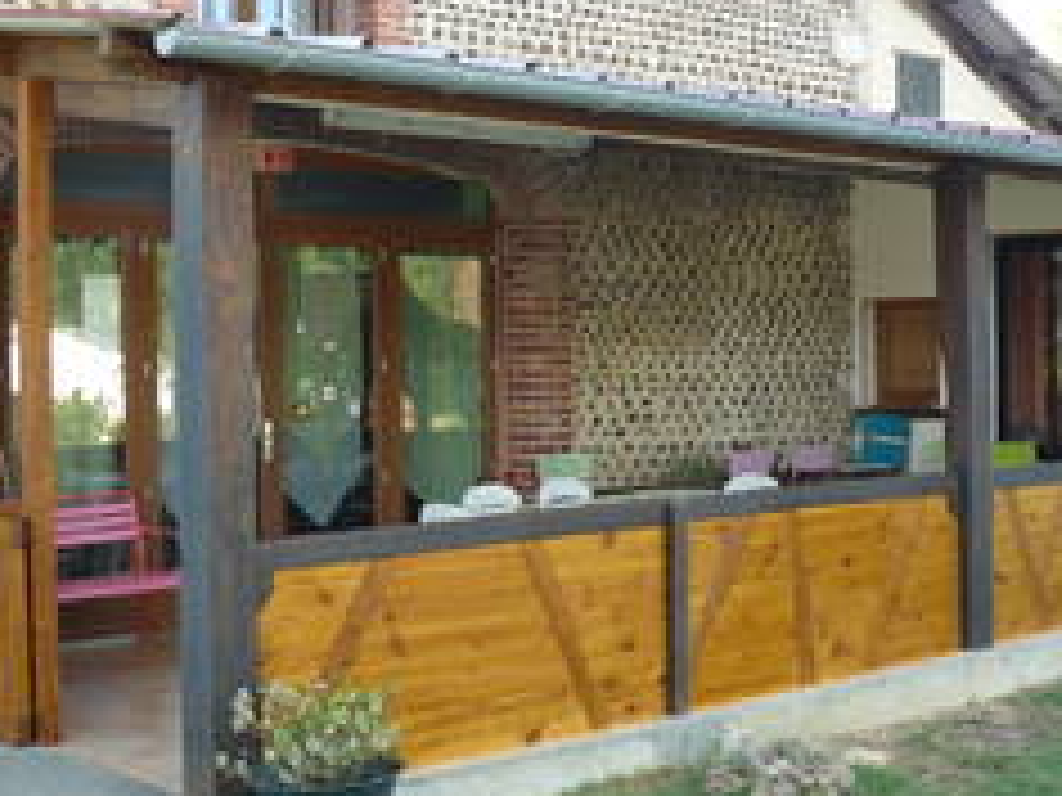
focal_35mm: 55
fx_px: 1687
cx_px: 652
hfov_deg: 34.8
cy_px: 400
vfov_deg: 26.6
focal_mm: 6
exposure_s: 1/100
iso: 100
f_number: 2.8
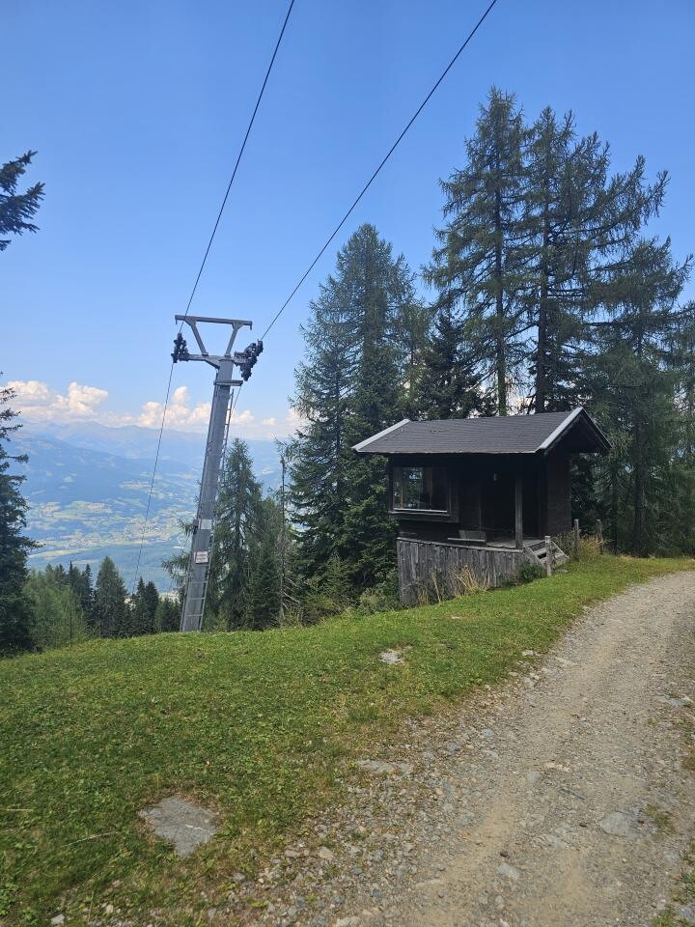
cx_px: 348
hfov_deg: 58.9
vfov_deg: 73.9
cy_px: 464
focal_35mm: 23
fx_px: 616
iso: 10
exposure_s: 1/437
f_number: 1.7
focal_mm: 6.3
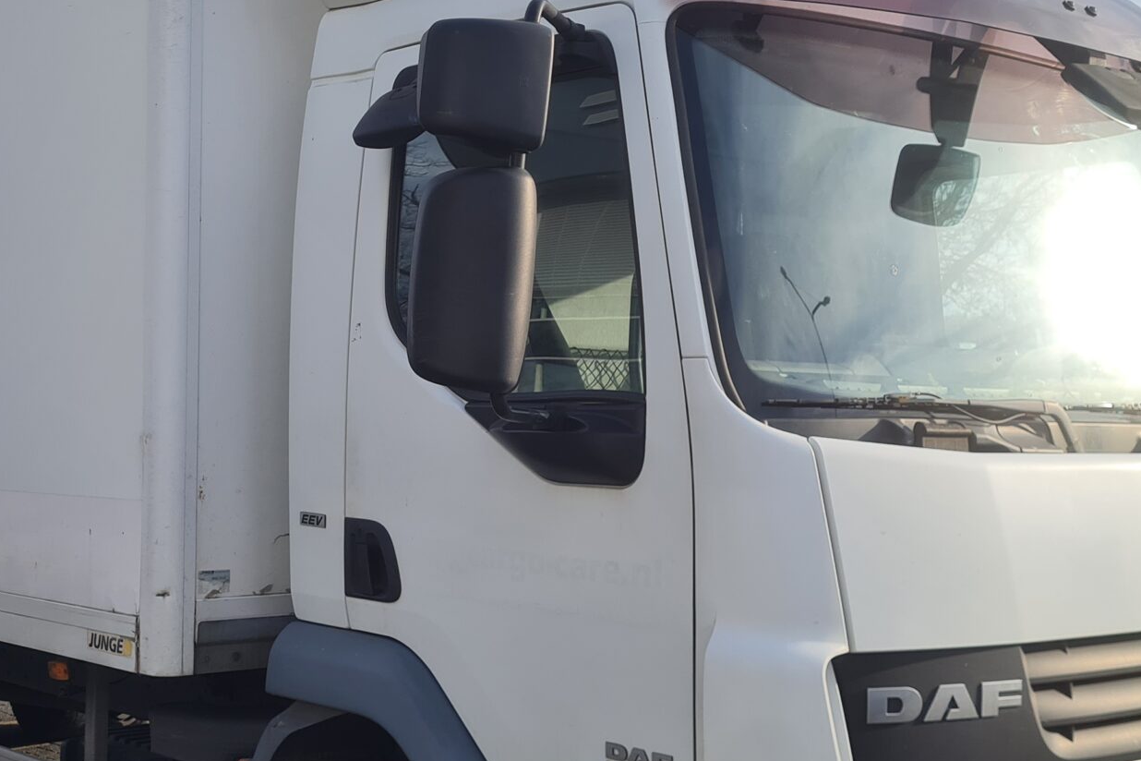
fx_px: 1775
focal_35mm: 56
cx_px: 422
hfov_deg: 35.4
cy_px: 368
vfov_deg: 24.2
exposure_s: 1/1592
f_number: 1.8
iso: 50
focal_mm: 5.4
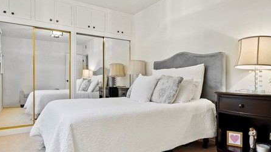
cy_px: 78
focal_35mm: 24
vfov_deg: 47.6
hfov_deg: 76.3
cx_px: 141
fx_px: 172
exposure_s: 1/30
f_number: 7.1
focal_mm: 16
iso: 6400
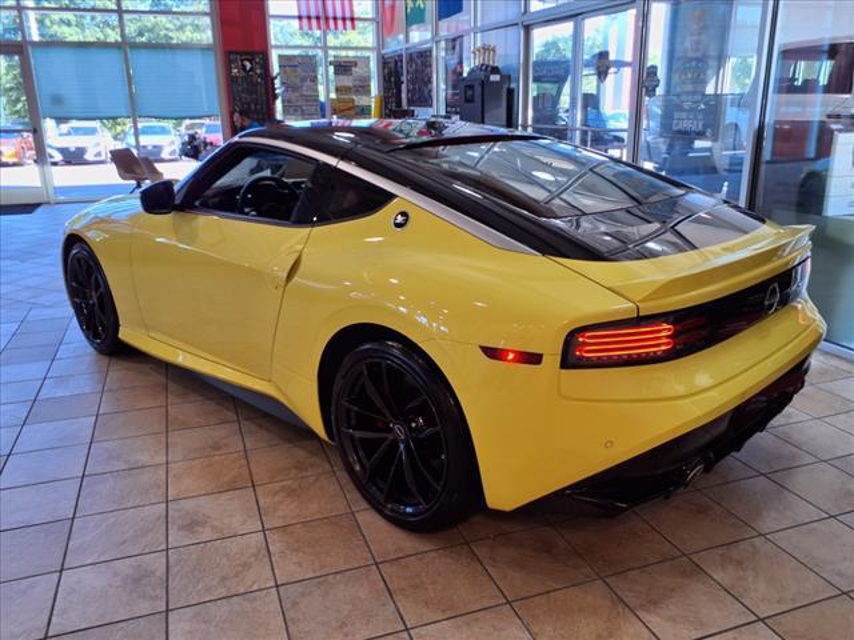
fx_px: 666
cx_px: 427
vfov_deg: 51.4
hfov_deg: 65.3
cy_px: 320
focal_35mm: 27
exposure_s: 1/60.2
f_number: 1.9
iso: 40
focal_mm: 3.58
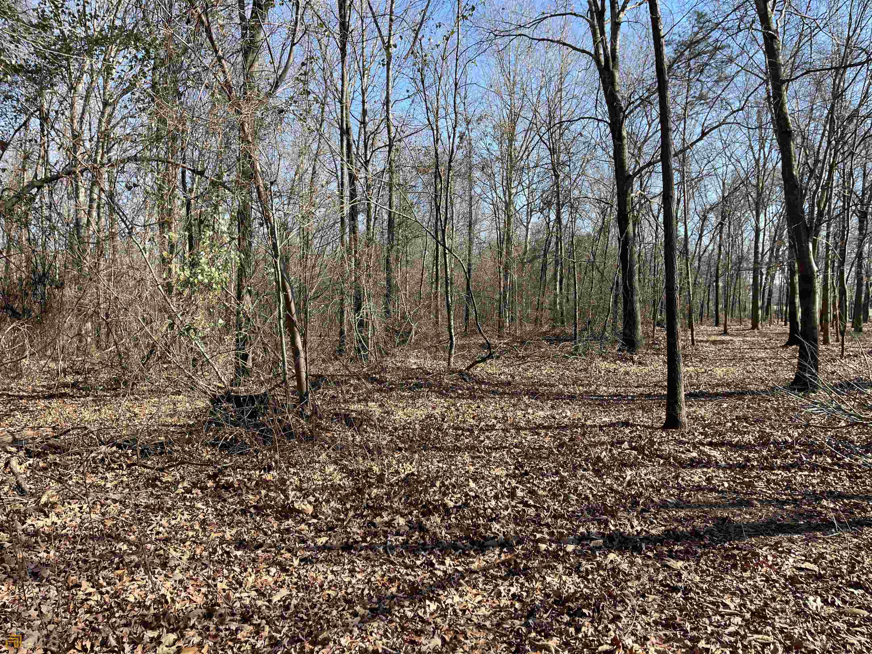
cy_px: 327
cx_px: 436
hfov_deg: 67.3
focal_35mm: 26
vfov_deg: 53.1
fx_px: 655
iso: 32
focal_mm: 5.1
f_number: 1.6
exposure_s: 1/836
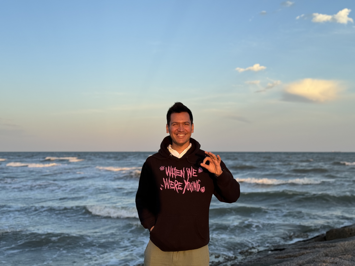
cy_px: 133
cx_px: 178
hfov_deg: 39.7
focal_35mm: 48
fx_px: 492
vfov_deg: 30.3
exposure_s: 1/980
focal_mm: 6.76
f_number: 1.78
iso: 64
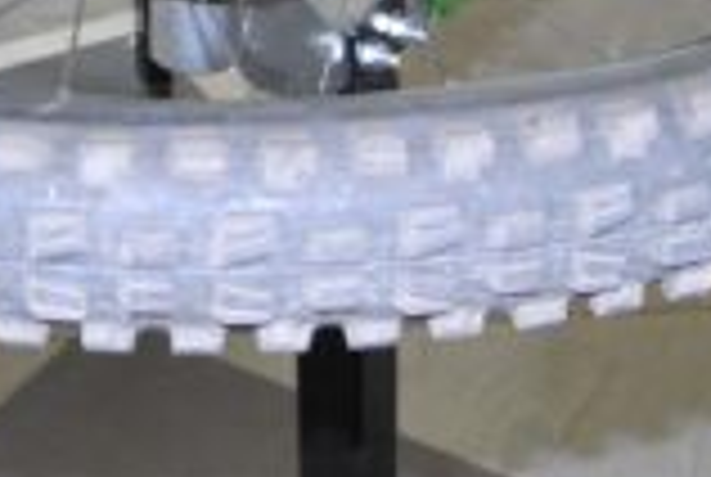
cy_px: -180
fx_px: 2256
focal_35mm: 114
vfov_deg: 11.7
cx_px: 212
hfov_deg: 17.8
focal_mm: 20
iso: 800
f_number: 8
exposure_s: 1/20
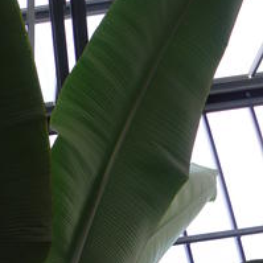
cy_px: 321
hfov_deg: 22.0
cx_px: -33
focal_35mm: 74
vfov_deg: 21.6
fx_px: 636
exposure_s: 1/50
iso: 64
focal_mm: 4.6
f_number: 2.8
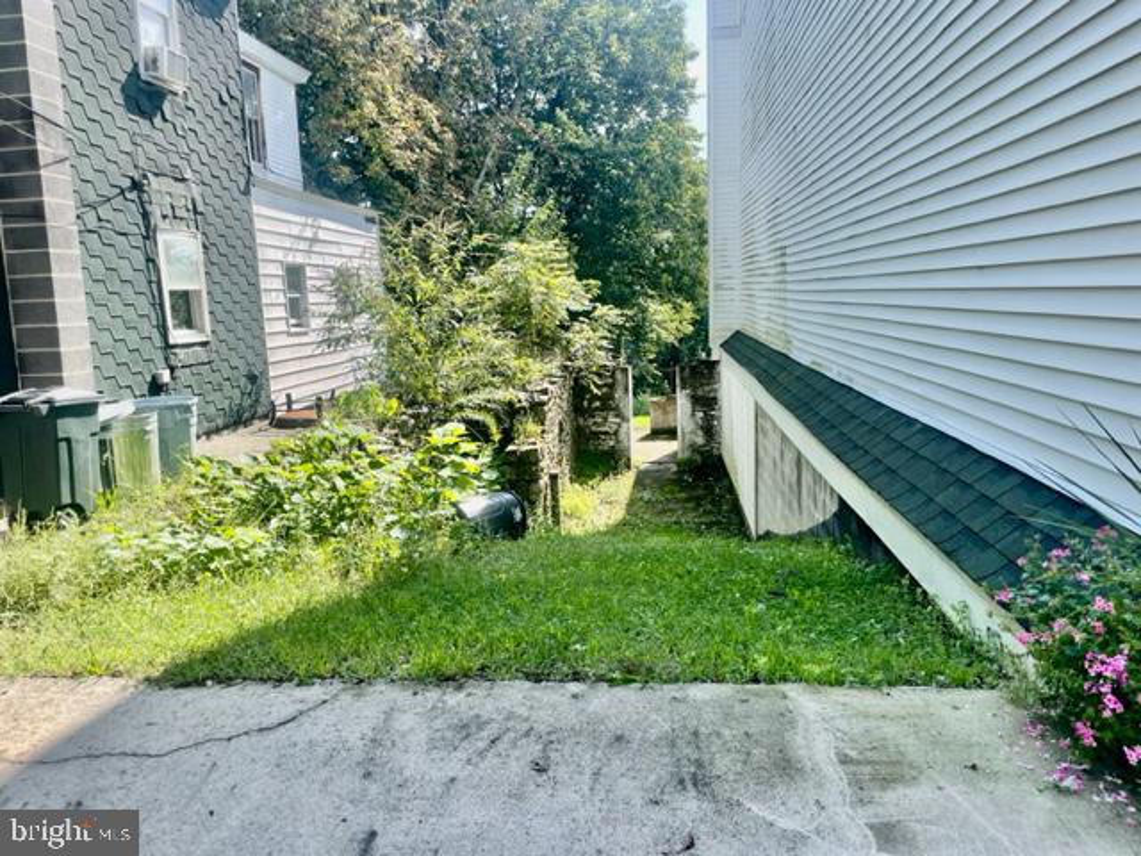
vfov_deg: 53.1
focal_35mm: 26
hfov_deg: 67.3
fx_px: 857
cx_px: 570
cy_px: 428
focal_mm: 4.2
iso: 32
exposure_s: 1/940
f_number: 1.6
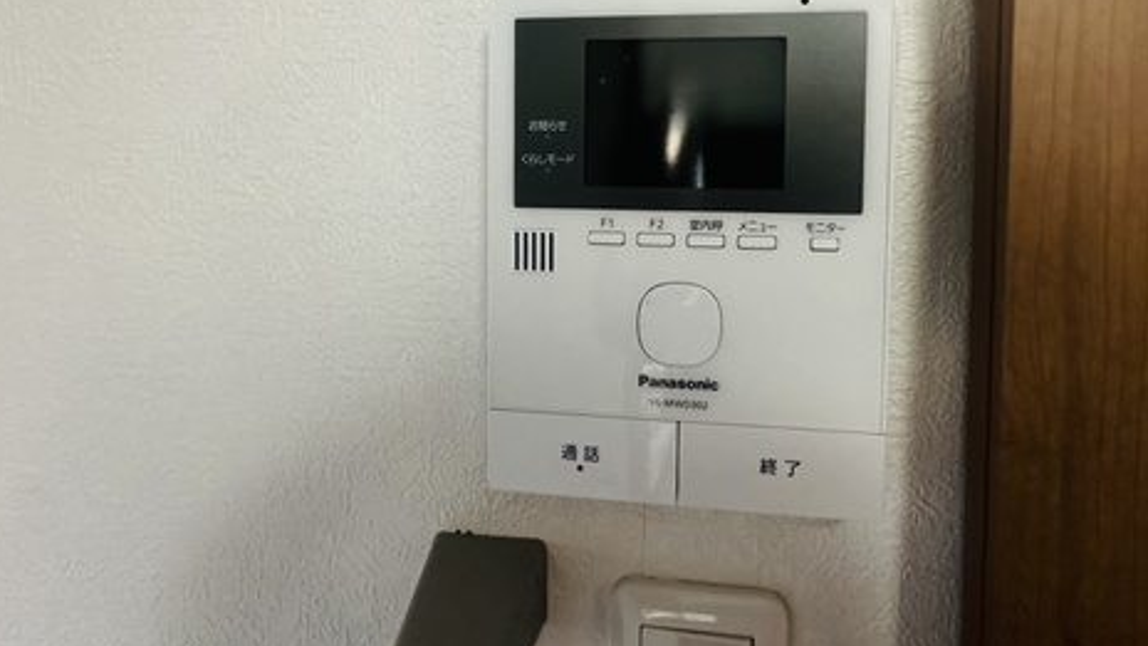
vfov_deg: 48.4
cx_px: 633
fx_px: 700
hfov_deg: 78.5
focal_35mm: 23
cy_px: 199
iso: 250
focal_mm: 2.22
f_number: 2.2
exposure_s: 1/60
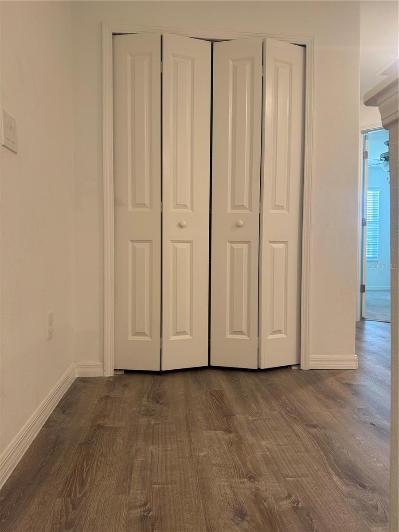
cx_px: 200
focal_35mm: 24
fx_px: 369
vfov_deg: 71.6
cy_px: 266
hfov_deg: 56.8
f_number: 1.78
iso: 160
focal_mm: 6.76
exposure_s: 1/60
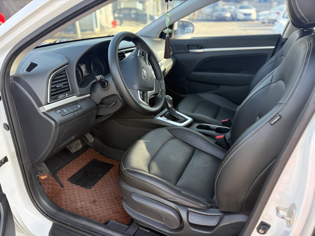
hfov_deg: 67.3
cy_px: 118
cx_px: 158
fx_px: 237
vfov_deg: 53.1
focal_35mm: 26
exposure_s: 1/211
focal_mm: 5.96
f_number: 1.6
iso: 100
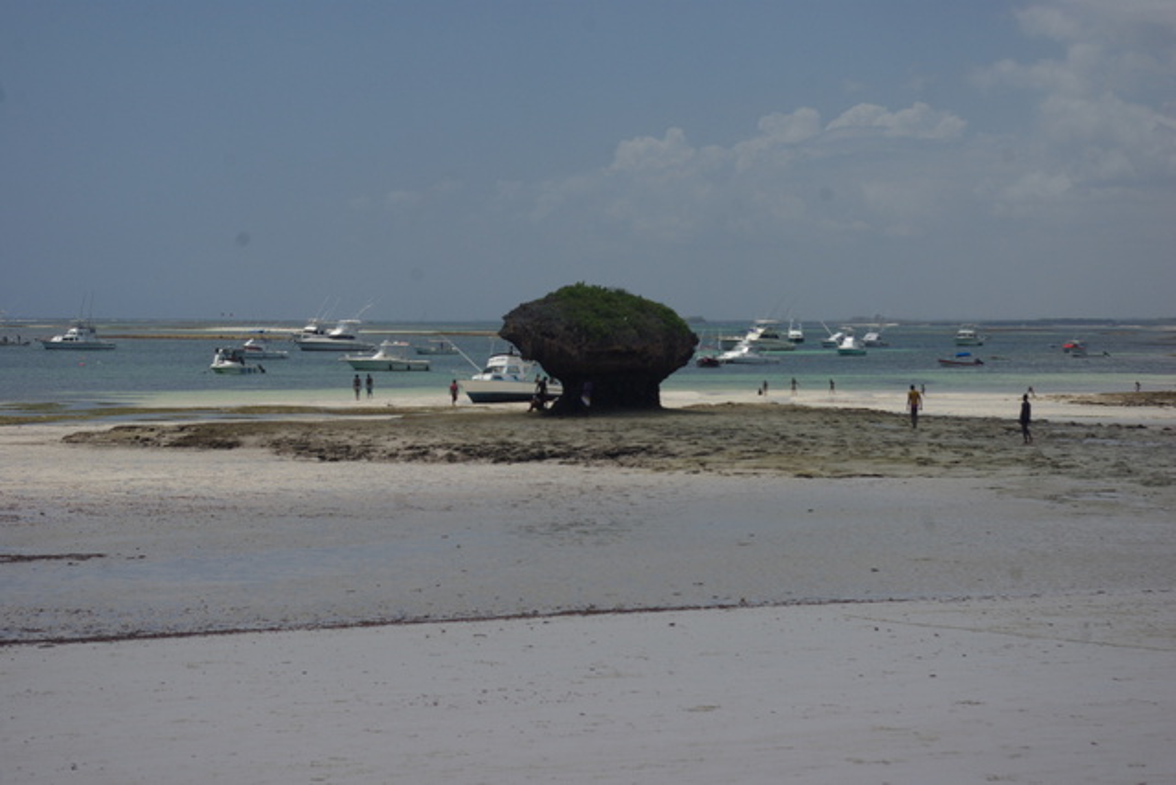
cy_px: 392
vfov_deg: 16.6
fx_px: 2695
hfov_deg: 24.6
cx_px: 588
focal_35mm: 82
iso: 100
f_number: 9.5
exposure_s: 1/180
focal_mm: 55
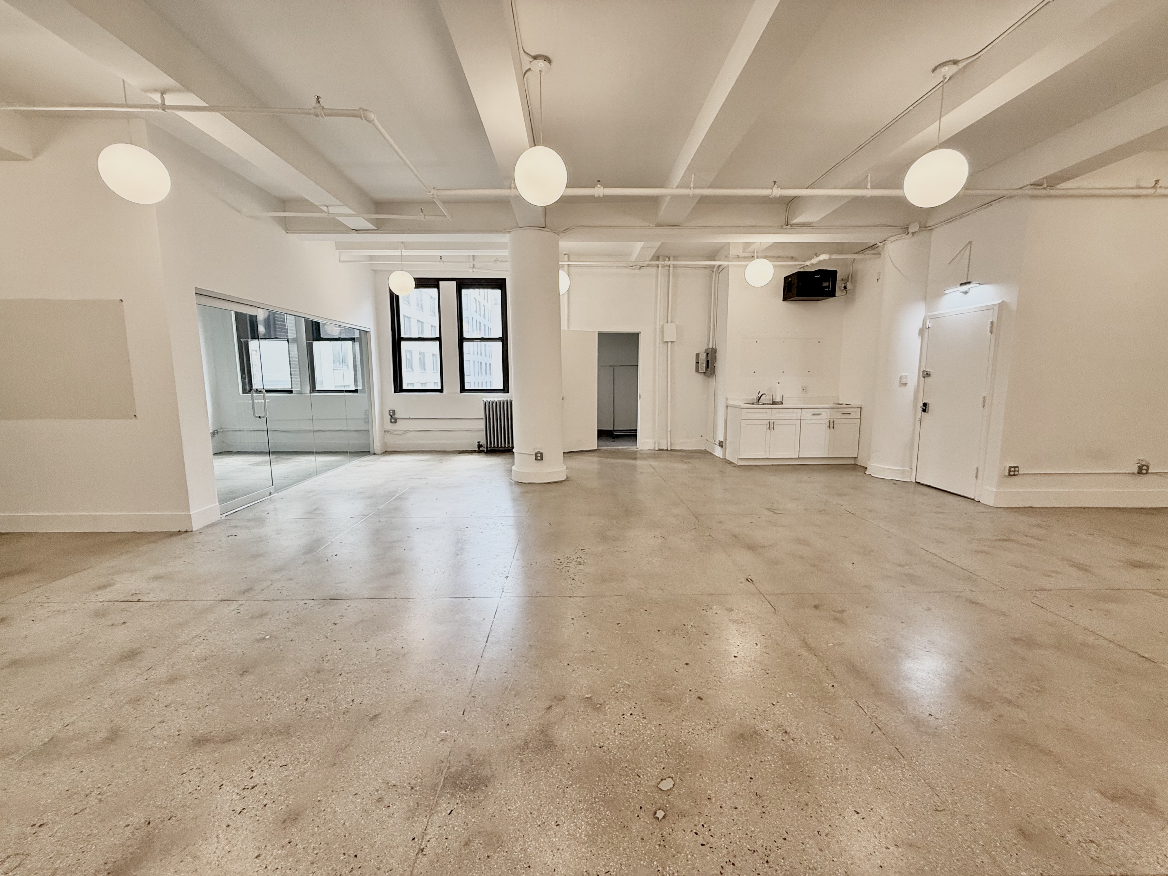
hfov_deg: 102.1
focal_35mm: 14
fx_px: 472
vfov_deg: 85.7
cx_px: 584
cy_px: 438
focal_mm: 2.22
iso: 125
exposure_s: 1/120
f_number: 2.2
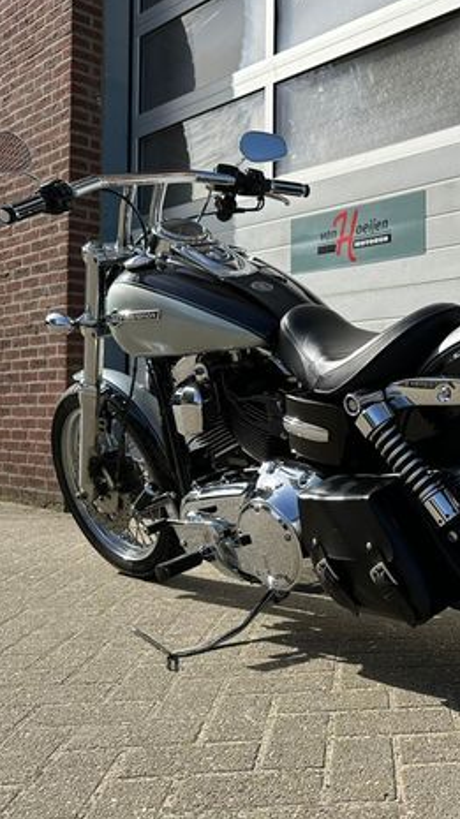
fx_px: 782
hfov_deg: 30.9
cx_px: 435
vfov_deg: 55.3
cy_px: 402
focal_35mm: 36
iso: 80
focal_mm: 6.86
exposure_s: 1/4545
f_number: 1.78
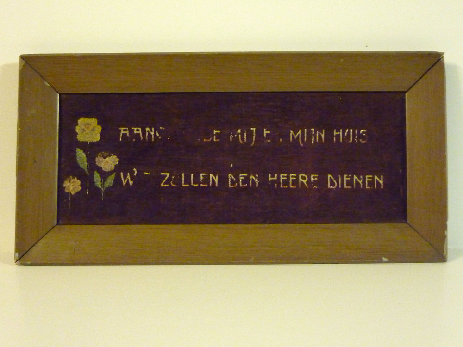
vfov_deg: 34.3
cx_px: 232
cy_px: 174
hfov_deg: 44.8
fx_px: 562
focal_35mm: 42
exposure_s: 1/8
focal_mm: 6.9
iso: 800
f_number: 3.7
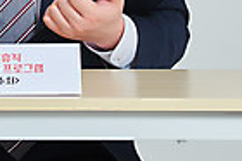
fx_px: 3162
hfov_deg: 4.4
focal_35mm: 471
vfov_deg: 2.9
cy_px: -180
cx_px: 10
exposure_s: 1/125
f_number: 14
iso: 100
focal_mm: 110
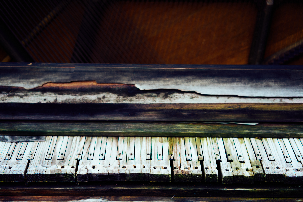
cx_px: 152
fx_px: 463
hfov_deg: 36.2
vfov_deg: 24.6
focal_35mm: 55
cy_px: 101
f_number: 2.5
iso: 200
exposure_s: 1/250
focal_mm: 55
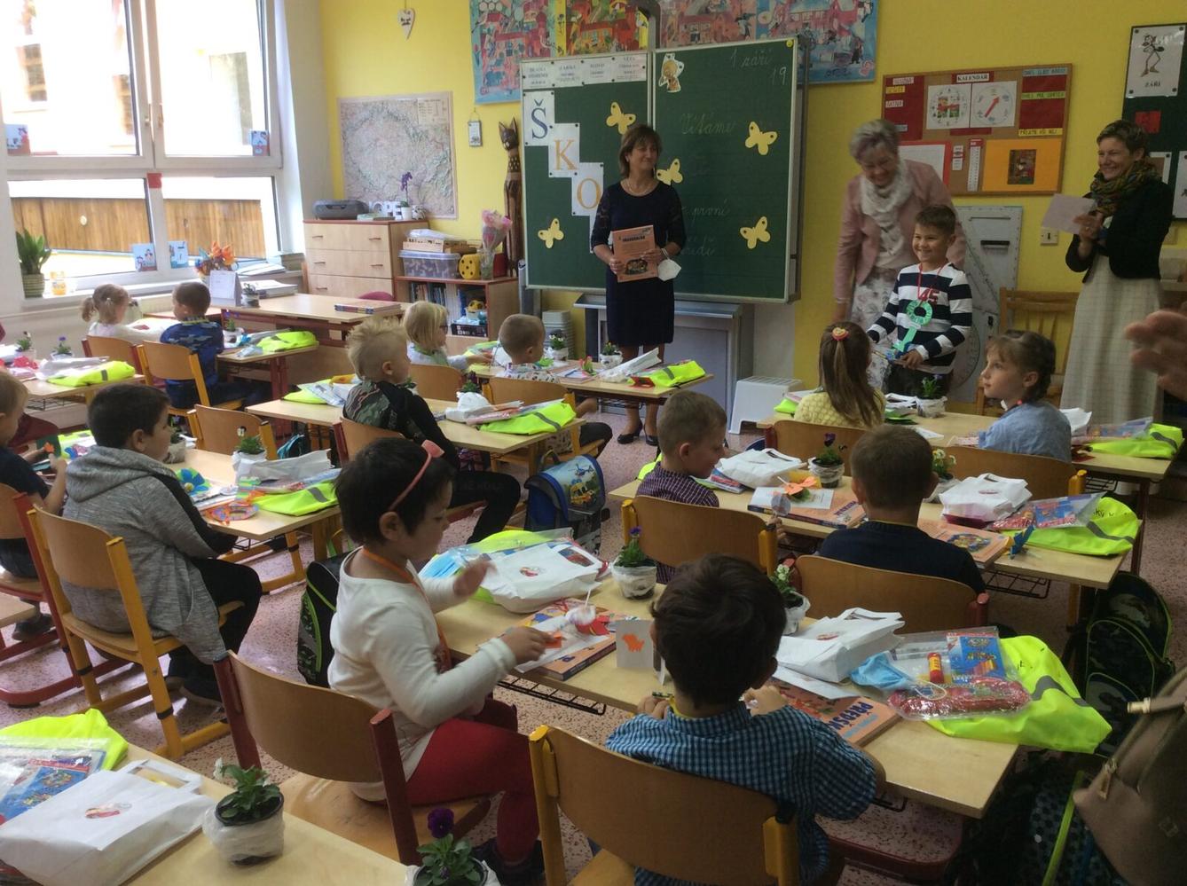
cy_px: 443
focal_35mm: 32
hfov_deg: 56.9
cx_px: 594
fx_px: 1096
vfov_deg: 44.0
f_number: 2.4
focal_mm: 3.3
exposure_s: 1/33
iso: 40
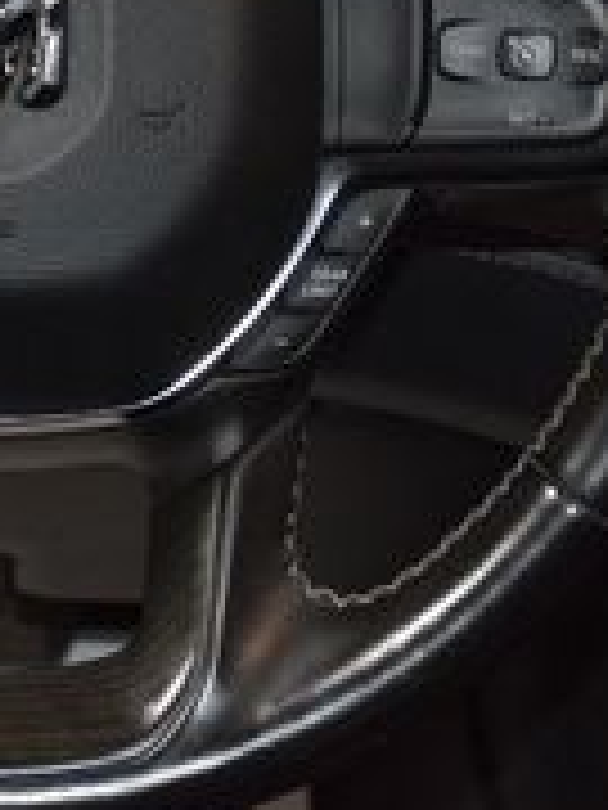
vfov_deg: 14.0
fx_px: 3248
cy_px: -38
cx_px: -45
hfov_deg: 10.6
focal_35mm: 139
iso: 1250
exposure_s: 1/60
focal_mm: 27
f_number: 3.8
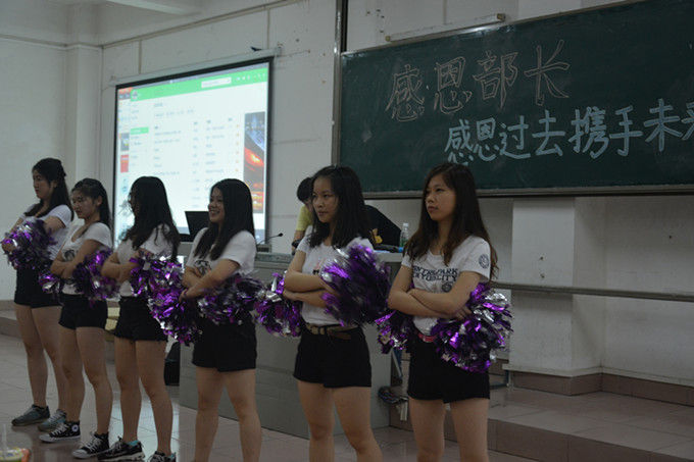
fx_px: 983
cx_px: 347
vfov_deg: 26.5
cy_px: 231
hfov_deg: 38.9
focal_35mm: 51
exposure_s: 1/50
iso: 800
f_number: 4.2
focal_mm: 34
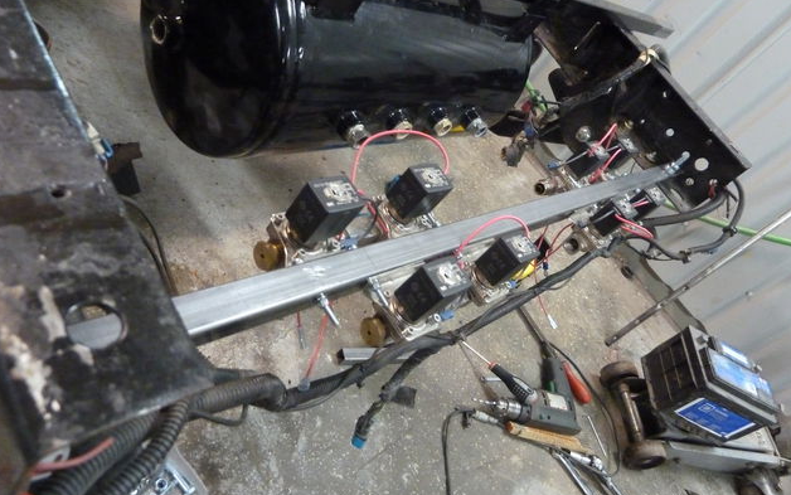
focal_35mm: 27
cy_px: 238
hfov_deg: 68.4
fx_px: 582
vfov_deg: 46.0
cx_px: 399
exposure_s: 1/13
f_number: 3.3
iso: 800
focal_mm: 4.1
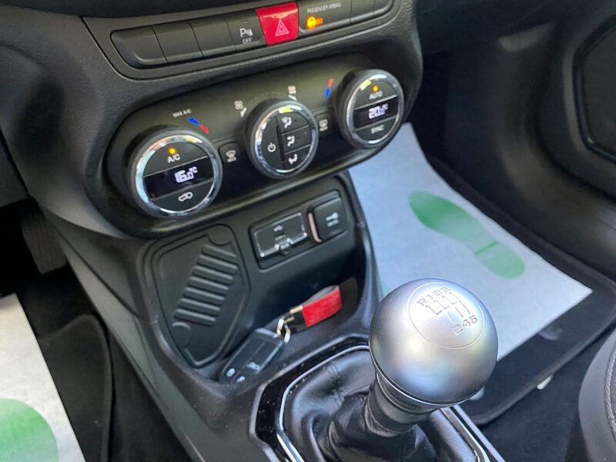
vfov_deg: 53.1
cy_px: 231
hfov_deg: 67.3
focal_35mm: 26
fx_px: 463
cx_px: 308
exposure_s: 1/59
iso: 200
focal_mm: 4.25
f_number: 1.8
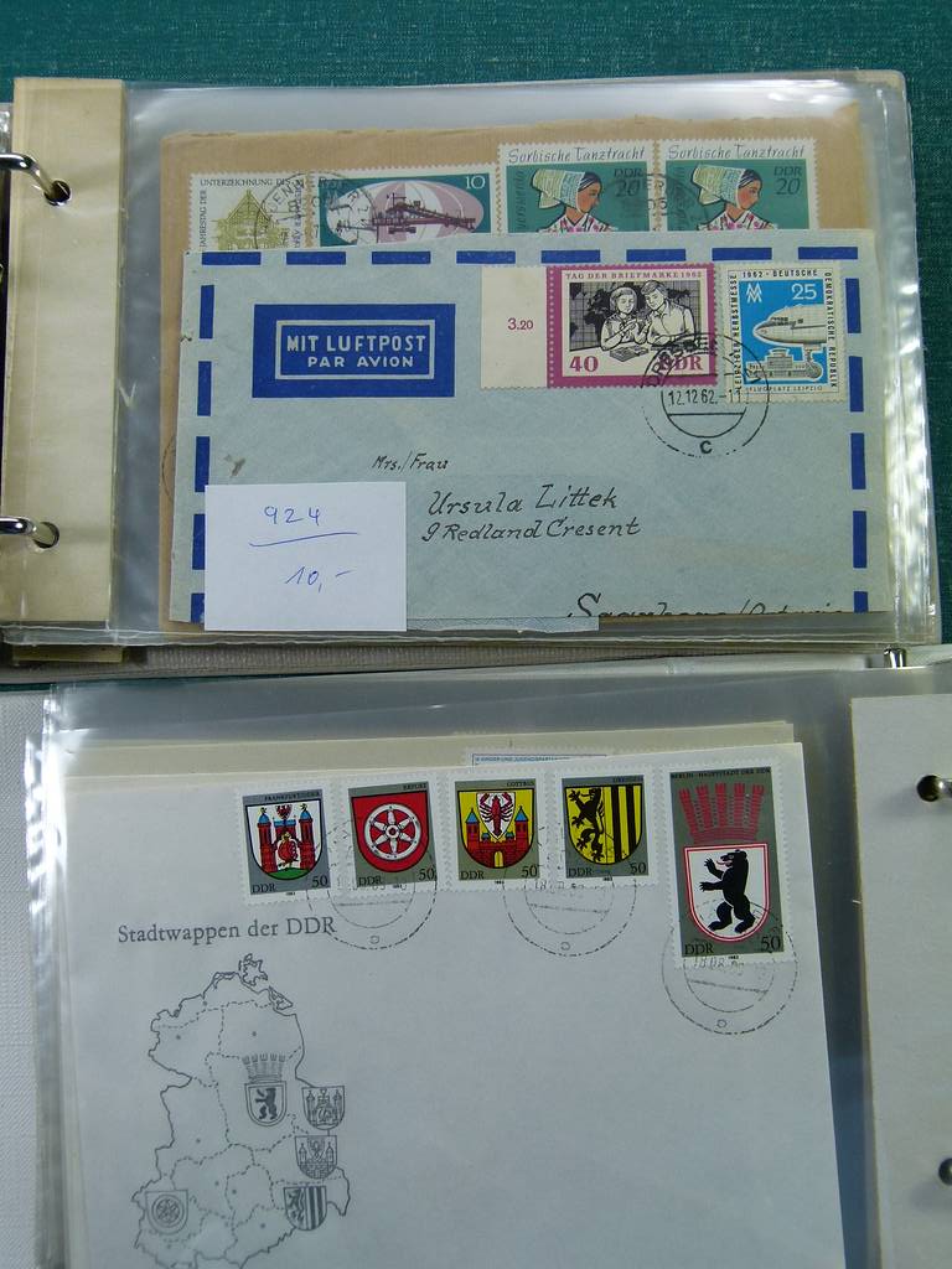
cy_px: 634
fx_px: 1467
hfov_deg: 36.0
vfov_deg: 46.8
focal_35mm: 40
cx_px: 476
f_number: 3.6
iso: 100
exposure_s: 1/100
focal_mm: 7.3
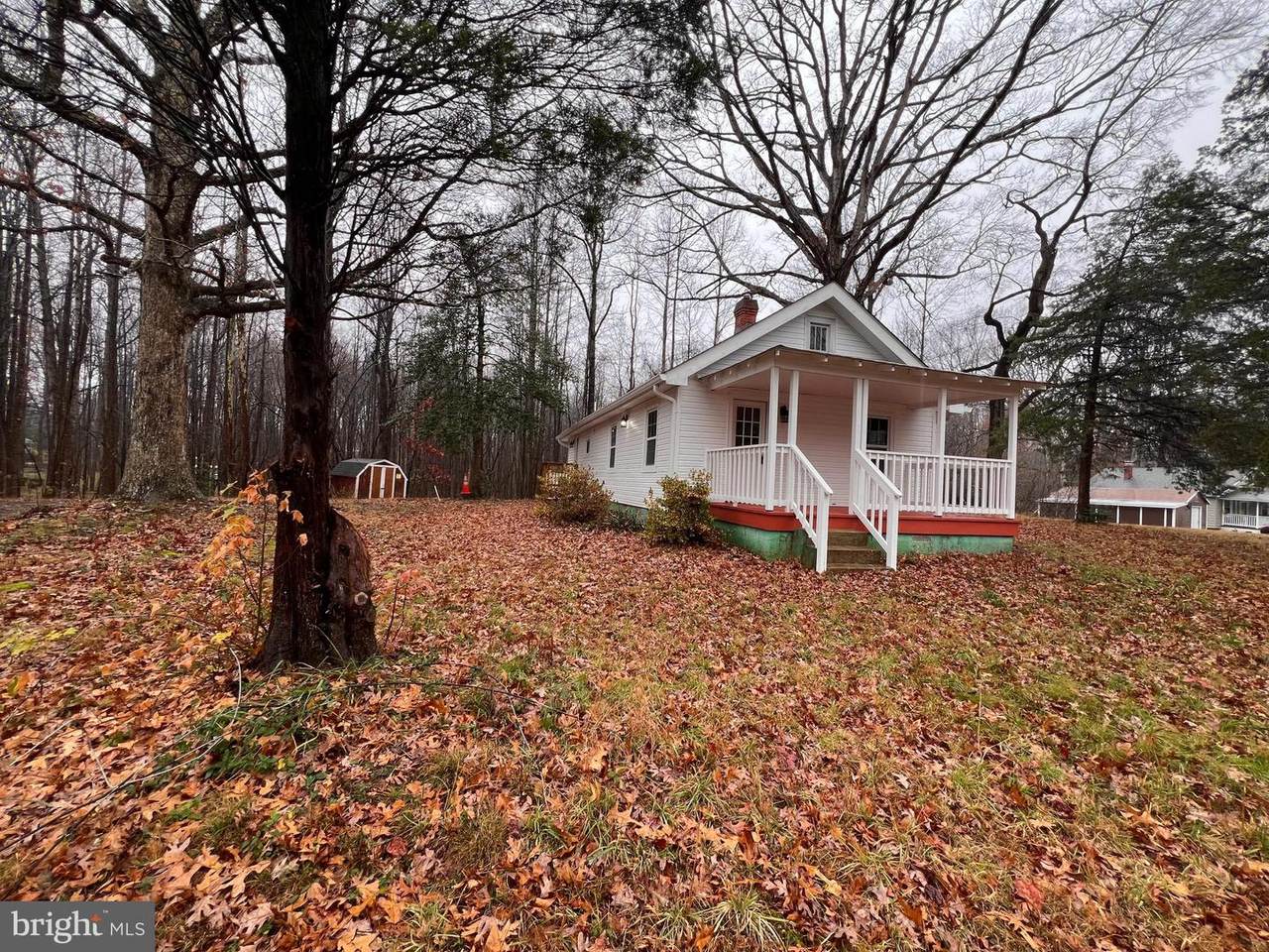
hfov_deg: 106.2
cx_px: 634
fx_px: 477
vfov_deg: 89.9
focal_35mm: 13
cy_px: 476
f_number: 1.8
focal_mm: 1.57
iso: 40
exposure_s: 1/99
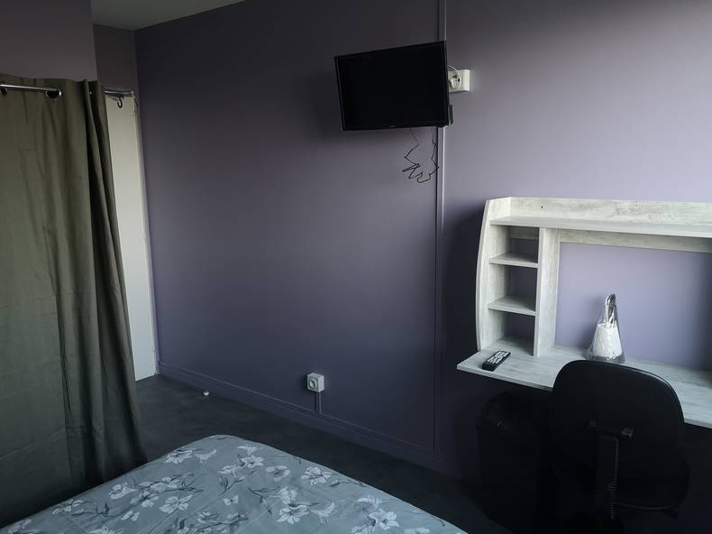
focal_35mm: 27
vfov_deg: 51.3
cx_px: 356
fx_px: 555
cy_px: 267
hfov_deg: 65.3
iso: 80
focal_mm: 3.95
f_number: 1.8
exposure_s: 1/50
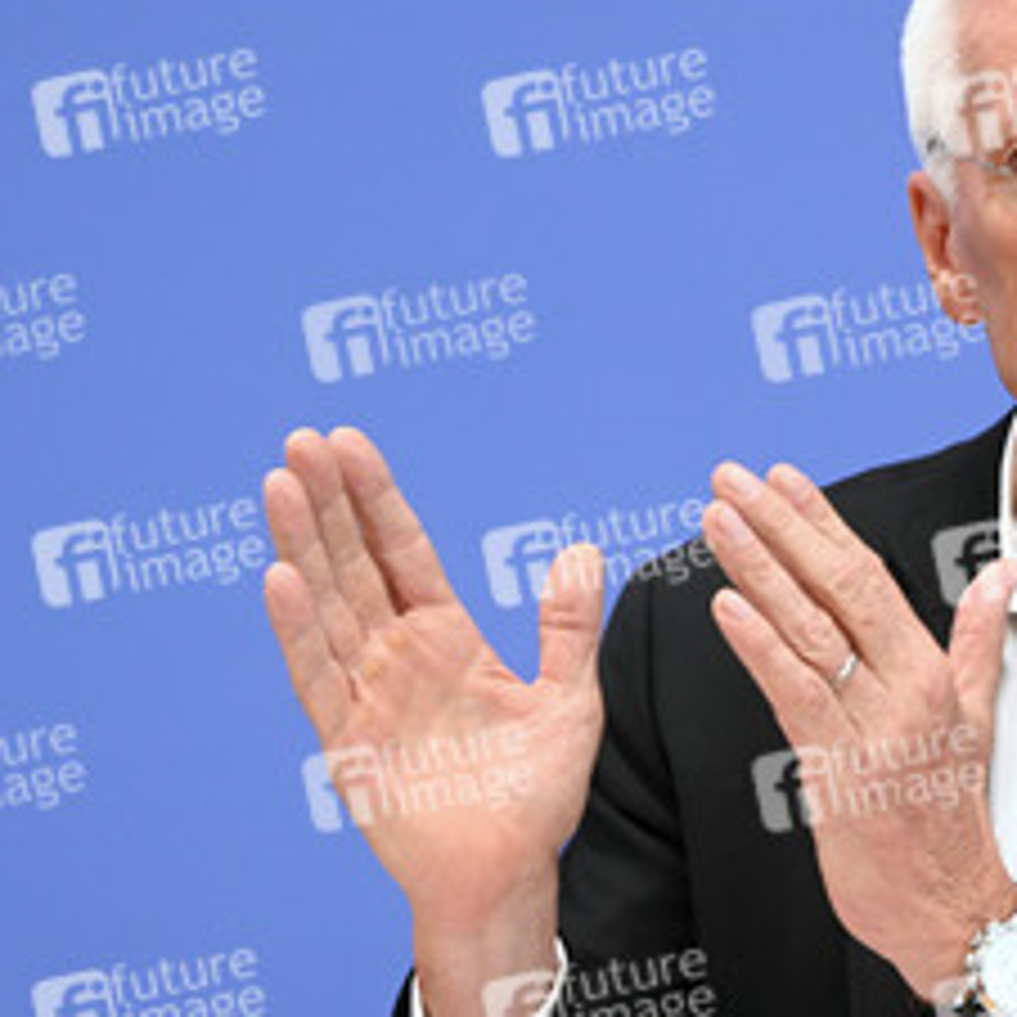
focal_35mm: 178
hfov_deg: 9.8
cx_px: 929
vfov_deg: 9.8
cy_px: 441
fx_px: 5917
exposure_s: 1/320
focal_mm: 105
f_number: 5.6
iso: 3200
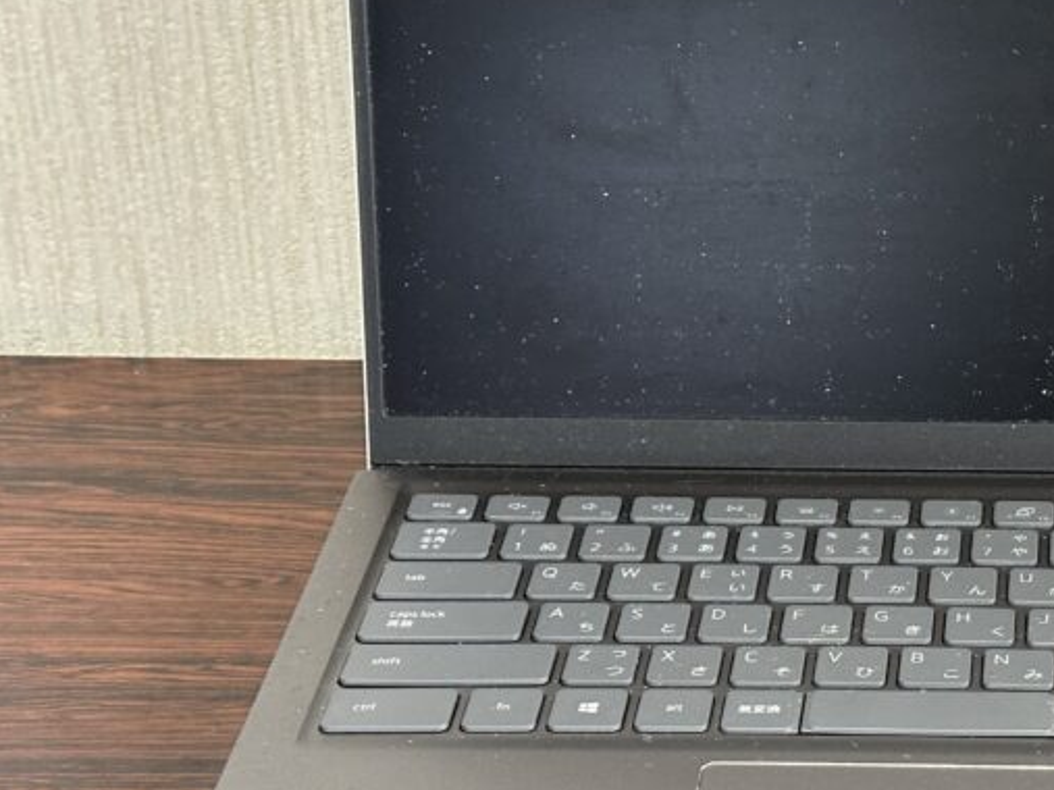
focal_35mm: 97
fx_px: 2953
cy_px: 407
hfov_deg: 19.7
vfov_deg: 15.2
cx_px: 1010
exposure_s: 1/33
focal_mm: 6.86
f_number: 1.78
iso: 320
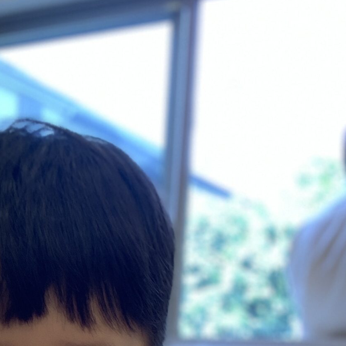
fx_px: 984
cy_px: 457
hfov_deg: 19.2
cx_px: -28
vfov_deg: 18.5
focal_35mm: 87
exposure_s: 1/50
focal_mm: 2.87
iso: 64
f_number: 2.2
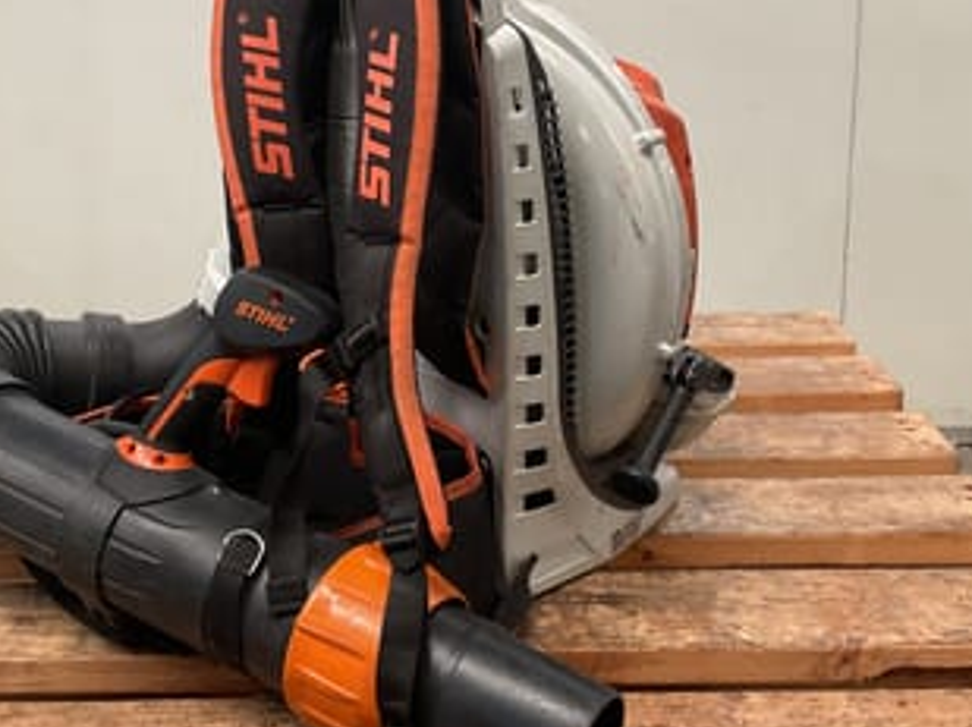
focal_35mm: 47
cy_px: 310
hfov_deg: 40.4
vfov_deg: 30.8
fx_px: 1318
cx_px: 447
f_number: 1.8
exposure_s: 1/60
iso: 125
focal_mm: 3
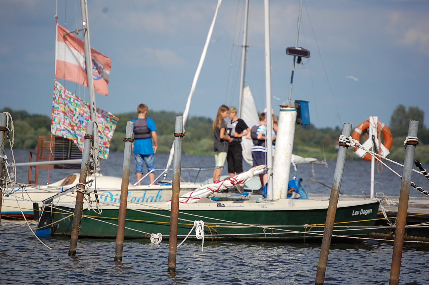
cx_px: 214
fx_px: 3572
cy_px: 142
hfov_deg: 6.9
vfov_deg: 4.6
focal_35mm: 300
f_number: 6.3
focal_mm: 200
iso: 400
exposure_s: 1/2500
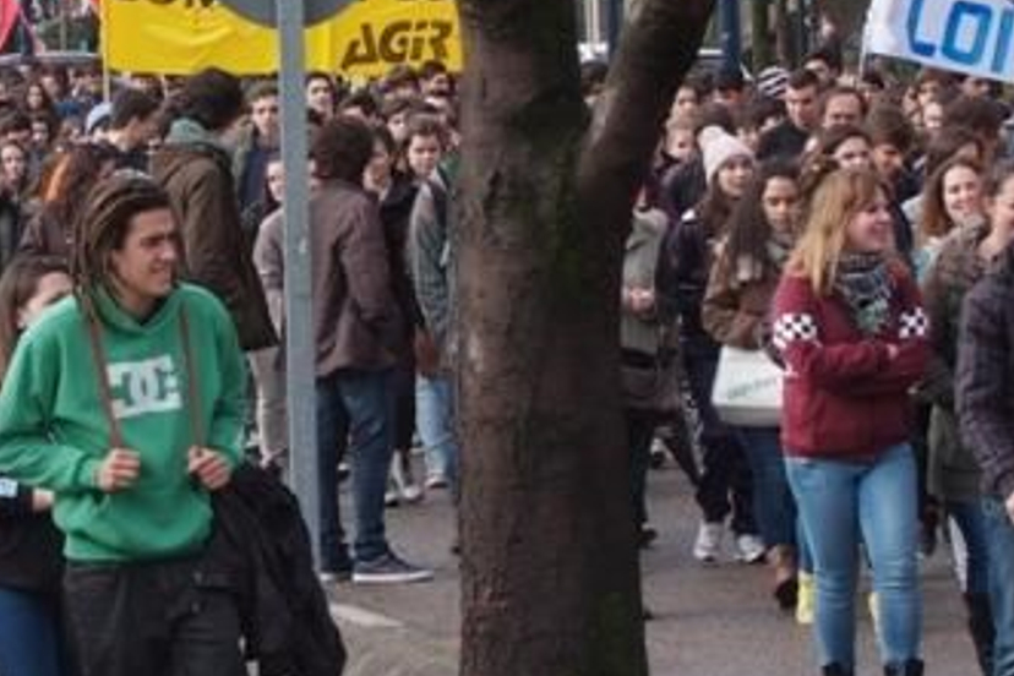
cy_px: 316
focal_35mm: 261
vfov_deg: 5.3
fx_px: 7351
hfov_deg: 7.9
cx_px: 92
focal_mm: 90
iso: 640
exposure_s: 1/180
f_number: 11
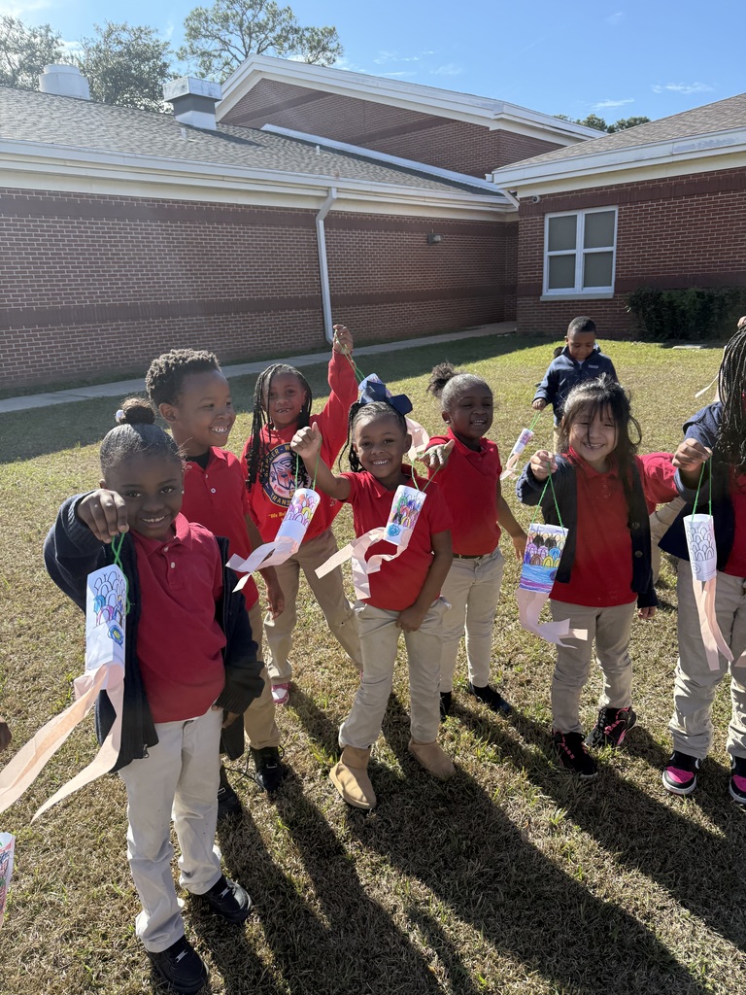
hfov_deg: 56.8
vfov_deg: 71.6
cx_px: 373
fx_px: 690
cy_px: 498
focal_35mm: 24
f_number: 1.78
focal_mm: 6.76
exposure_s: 1/2169
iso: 100
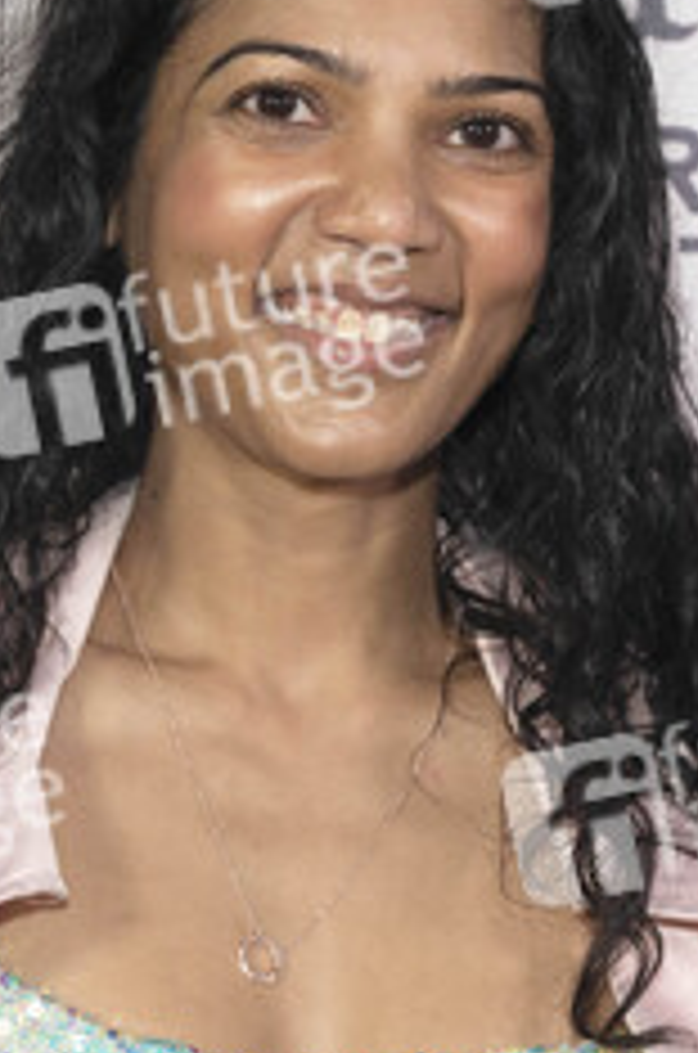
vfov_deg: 10.5
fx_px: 5755
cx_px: 324
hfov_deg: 6.9
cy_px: 576
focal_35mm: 197
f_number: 5
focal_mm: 115
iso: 800
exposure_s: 1/200
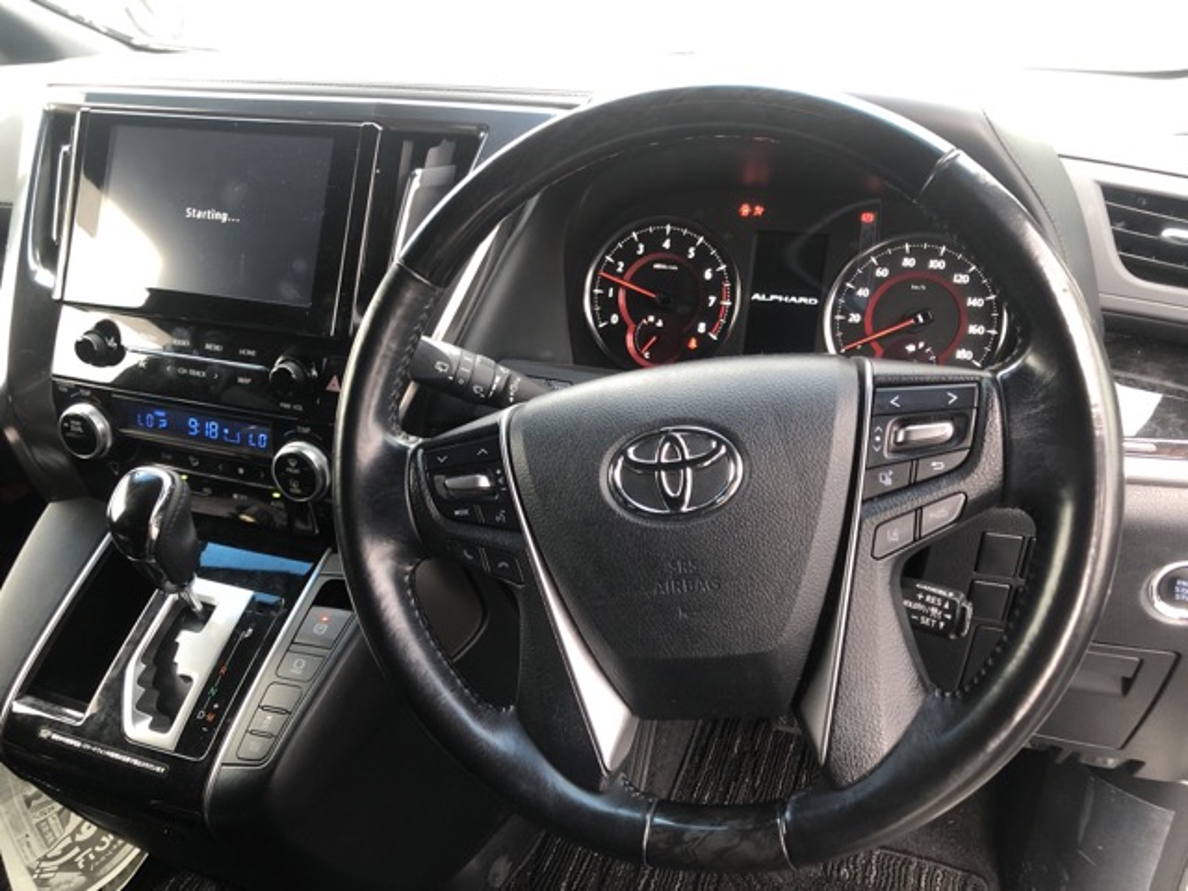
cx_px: 594
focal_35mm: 28
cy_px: 446
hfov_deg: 63.4
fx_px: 961
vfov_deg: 49.7
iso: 40
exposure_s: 1/15
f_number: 1.8
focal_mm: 3.99
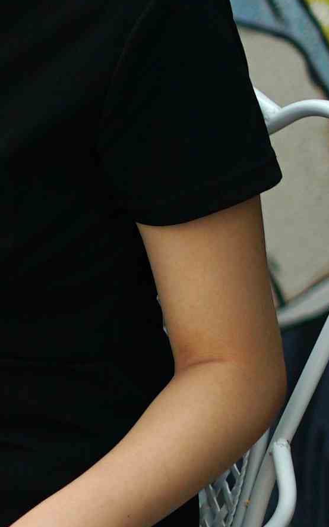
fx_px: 3499
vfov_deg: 8.5
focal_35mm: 244
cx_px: -461
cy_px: 657
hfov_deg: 5.2
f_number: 2
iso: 200
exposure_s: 1/2500
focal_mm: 50
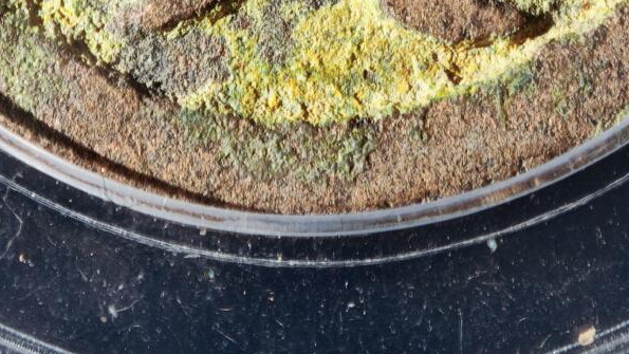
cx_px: 295
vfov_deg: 4.5
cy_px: -255
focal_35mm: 267
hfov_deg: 8.1
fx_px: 4454
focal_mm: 9
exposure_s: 1/100
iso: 125
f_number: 2
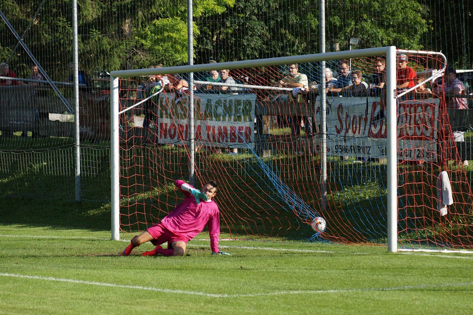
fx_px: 2660
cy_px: 158
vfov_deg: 6.8
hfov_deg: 10.2
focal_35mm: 202
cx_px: 236
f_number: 5.6
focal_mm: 135
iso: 800
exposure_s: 1/2500
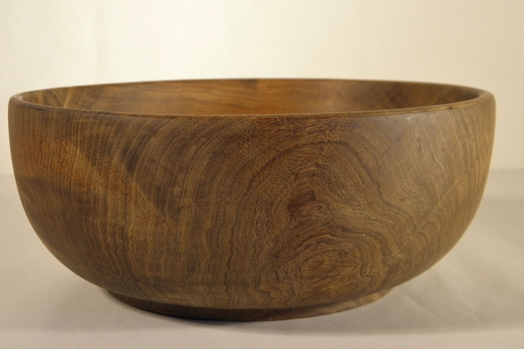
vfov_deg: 22.6
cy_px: 149
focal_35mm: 60
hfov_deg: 33.4
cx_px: 254
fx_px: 873
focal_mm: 9.7
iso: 160
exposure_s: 1/50
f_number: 4.1
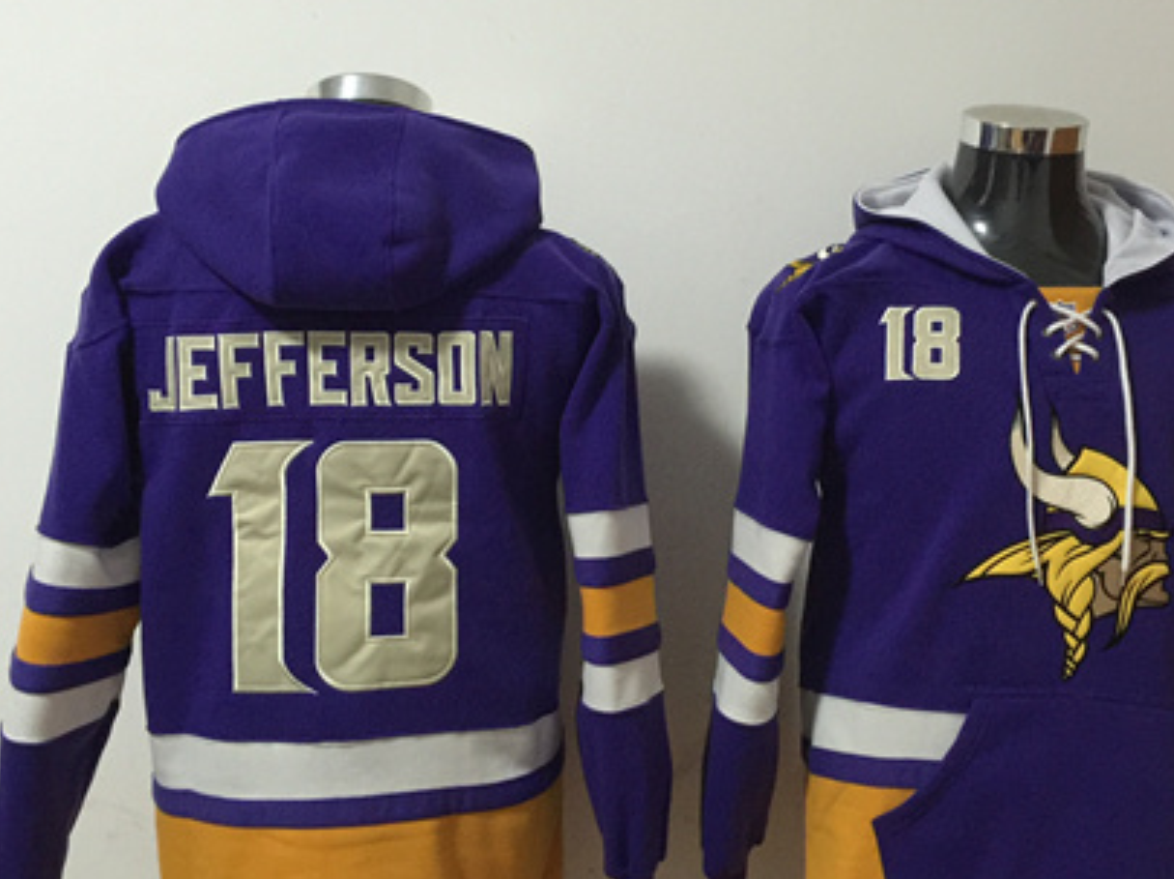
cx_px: 661
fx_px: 1457
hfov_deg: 43.8
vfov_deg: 33.5
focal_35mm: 43
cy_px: 424
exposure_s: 1/8
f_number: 2.2
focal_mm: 4.15
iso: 160
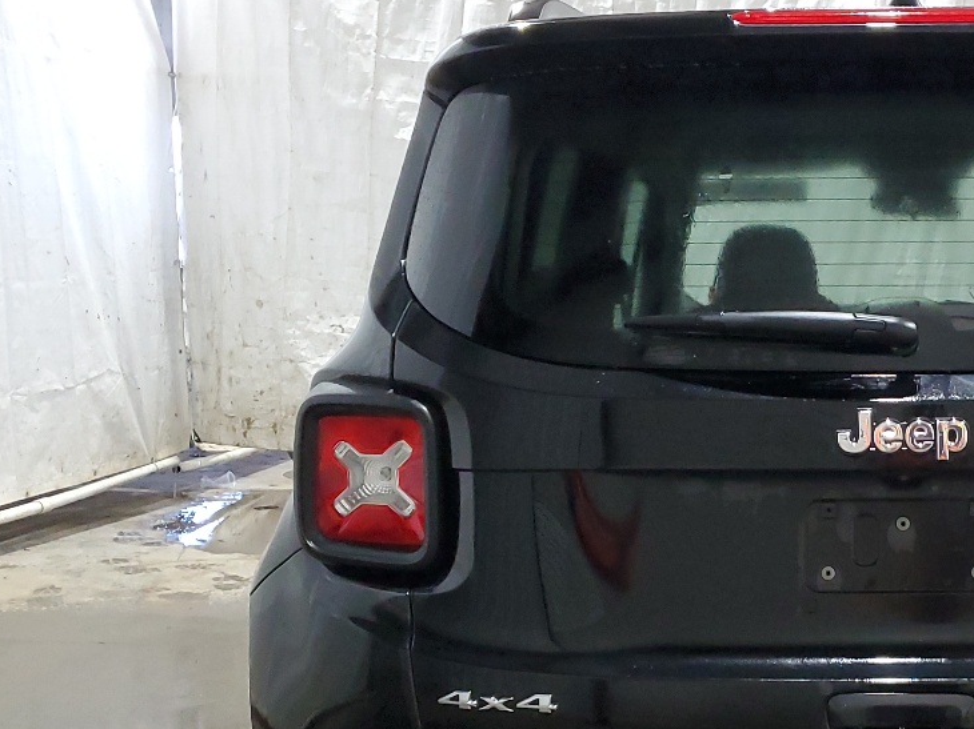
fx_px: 1603
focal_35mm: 57
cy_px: 517
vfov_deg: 25.4
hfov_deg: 31.7
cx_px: 927
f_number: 1.5
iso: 208
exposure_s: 1/60.2
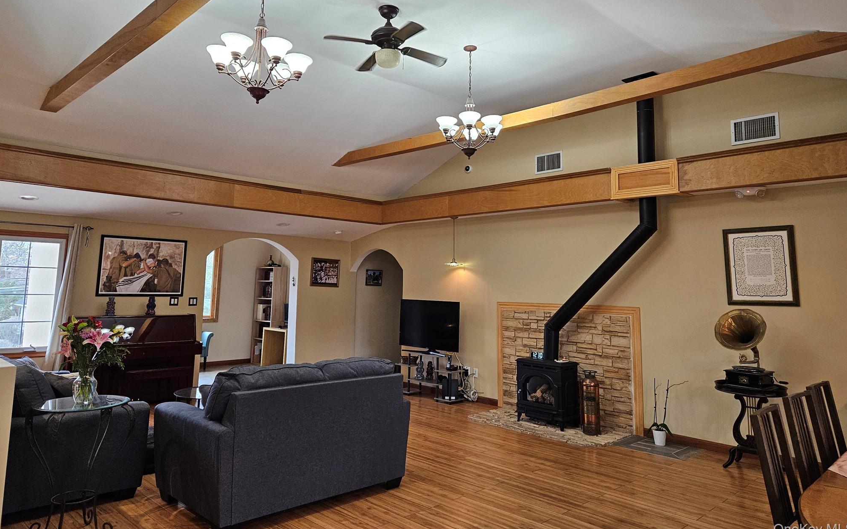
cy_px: 214
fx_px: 577
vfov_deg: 49.0
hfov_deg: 72.5
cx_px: 425
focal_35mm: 25
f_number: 1.8
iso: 250
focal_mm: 5.4
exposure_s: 1/120
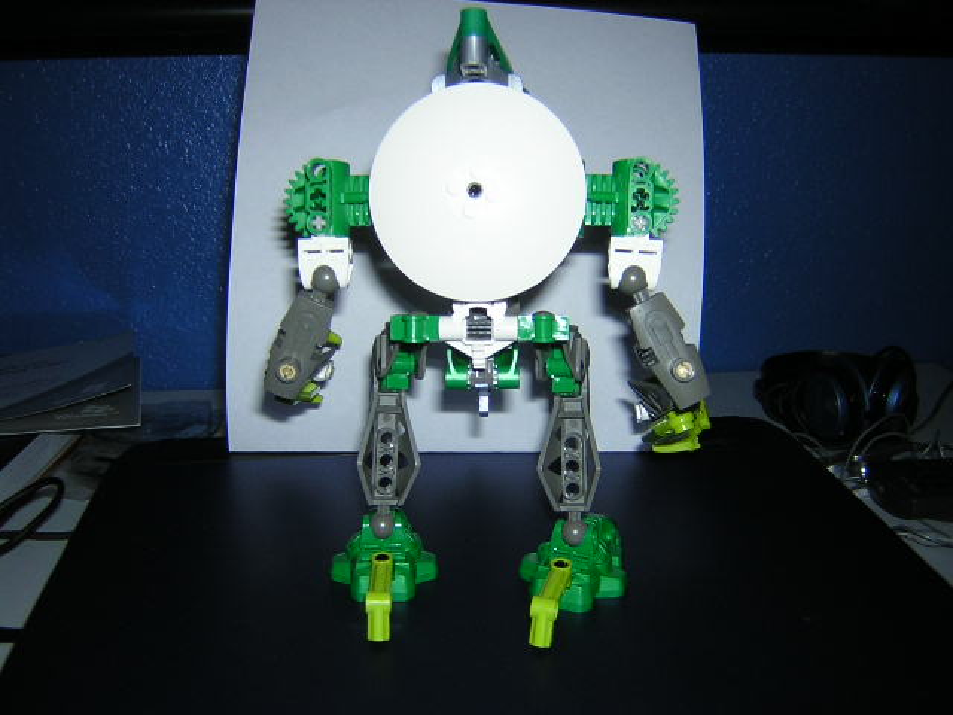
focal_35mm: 36
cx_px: 476
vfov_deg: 39.7
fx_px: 991
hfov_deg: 51.4
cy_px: 358
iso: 100
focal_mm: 4.7
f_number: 2.6
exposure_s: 1/60.1
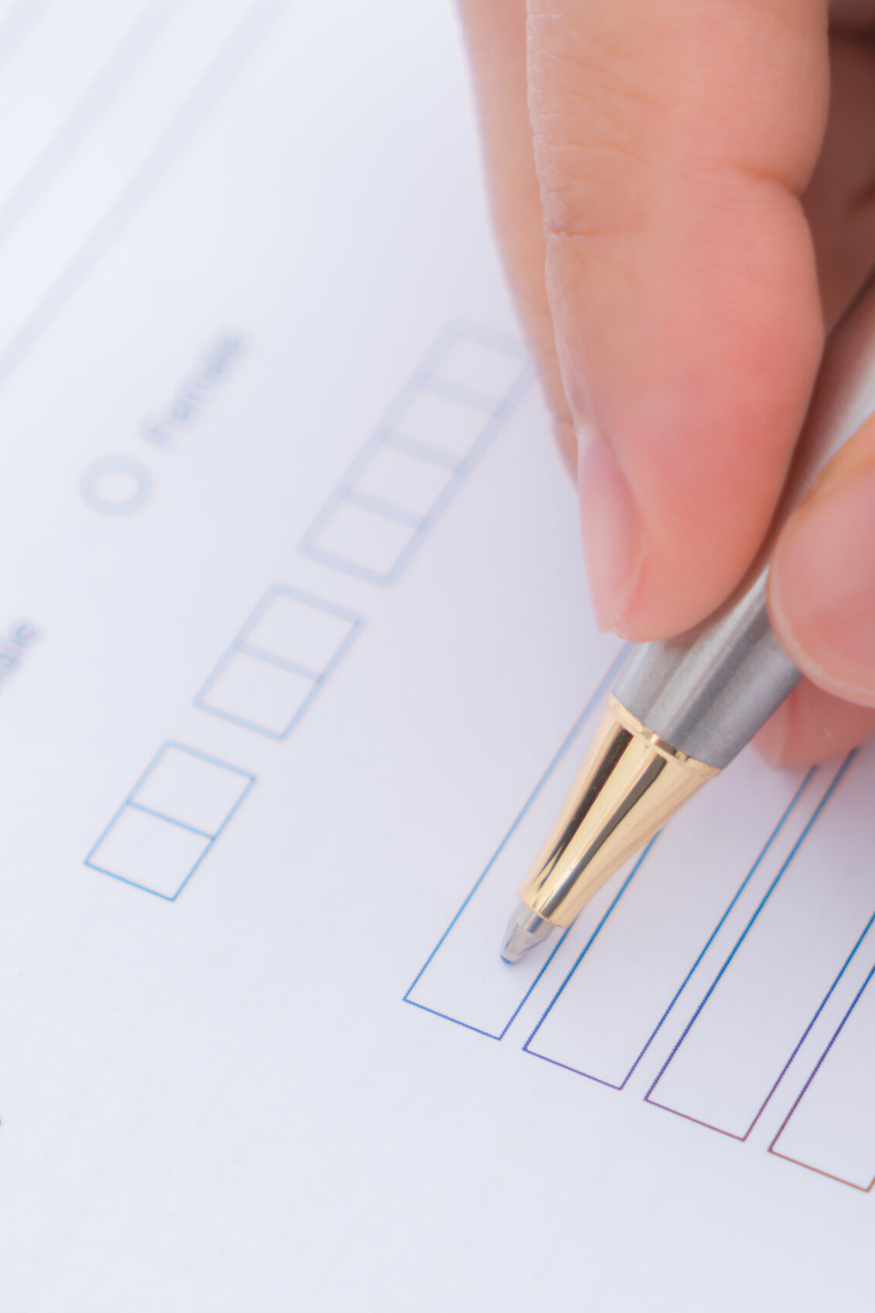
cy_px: 658
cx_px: 402
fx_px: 5762
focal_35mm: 158
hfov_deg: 8.7
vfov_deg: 13.0
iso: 100
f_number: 4
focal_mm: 70
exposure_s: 1/100
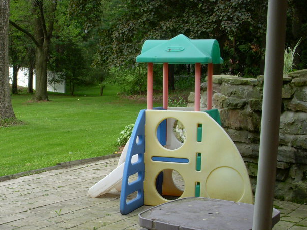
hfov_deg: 29.8
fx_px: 568
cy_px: 165
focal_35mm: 64
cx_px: 78
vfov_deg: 22.8
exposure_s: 1/160
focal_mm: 6.3
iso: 100
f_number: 3.3
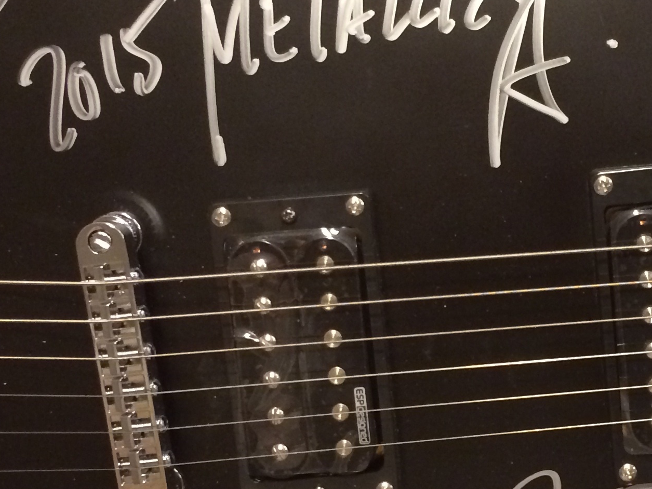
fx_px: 1470
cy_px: 318
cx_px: 512
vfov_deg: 18.9
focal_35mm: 78
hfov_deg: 24.6
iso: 320
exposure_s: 1/20
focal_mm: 4.12
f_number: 2.2
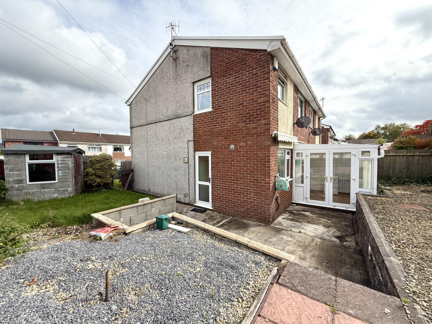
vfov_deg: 85.7
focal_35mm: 14
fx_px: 175
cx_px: 216
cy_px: 162
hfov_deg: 102.1
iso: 50
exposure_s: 1/970
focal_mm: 2.22
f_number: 2.2
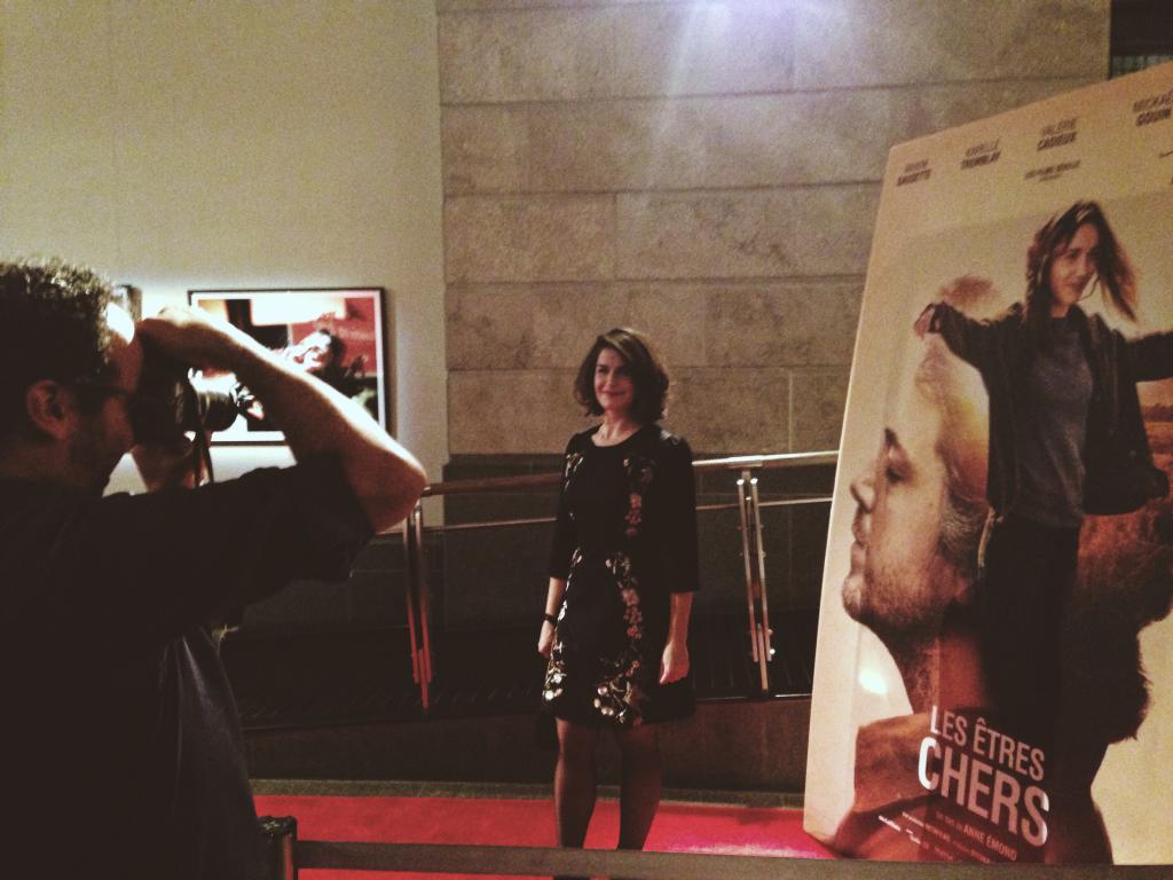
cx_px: 586
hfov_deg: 55.4
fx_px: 1118
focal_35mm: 33
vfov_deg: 42.9
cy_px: 440
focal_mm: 4.12
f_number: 2.4
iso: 800
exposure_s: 1/15
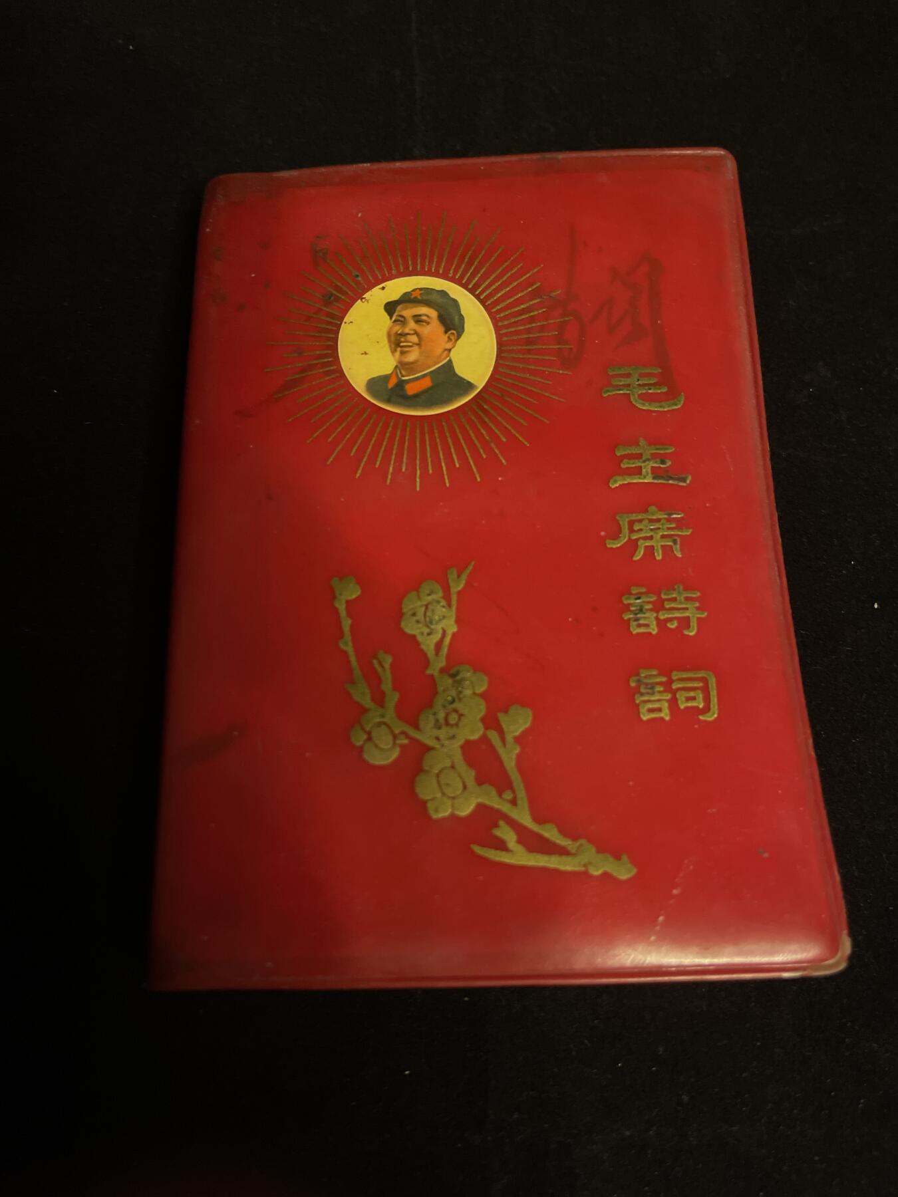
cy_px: 598
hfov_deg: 53.1
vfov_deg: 67.3
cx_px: 449
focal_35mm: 26
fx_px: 899
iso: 500
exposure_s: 1/46
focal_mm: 5.1
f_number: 1.6
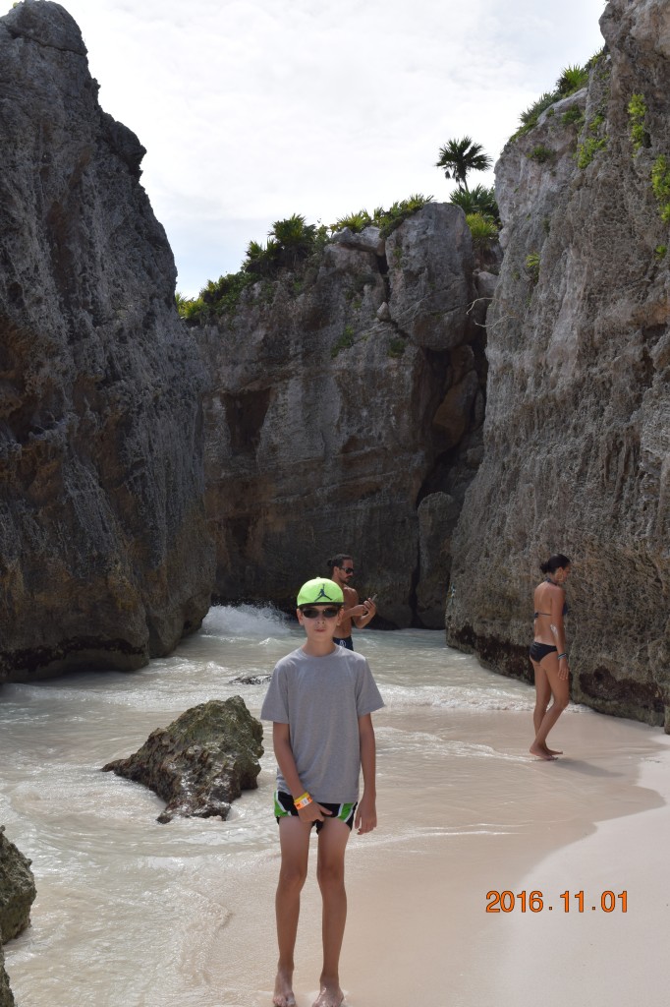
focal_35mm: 42
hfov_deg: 31.9
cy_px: 504
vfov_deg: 46.4
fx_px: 1173
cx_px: 335
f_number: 11
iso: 100
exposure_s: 1/200
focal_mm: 28
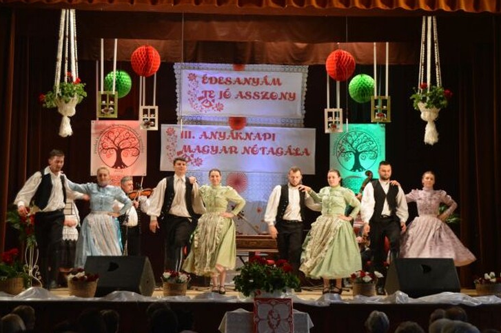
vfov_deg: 20.9
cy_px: 163
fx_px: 904
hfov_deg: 31.0
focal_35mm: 65
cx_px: 245
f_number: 5
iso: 1800
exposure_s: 1/60
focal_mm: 42
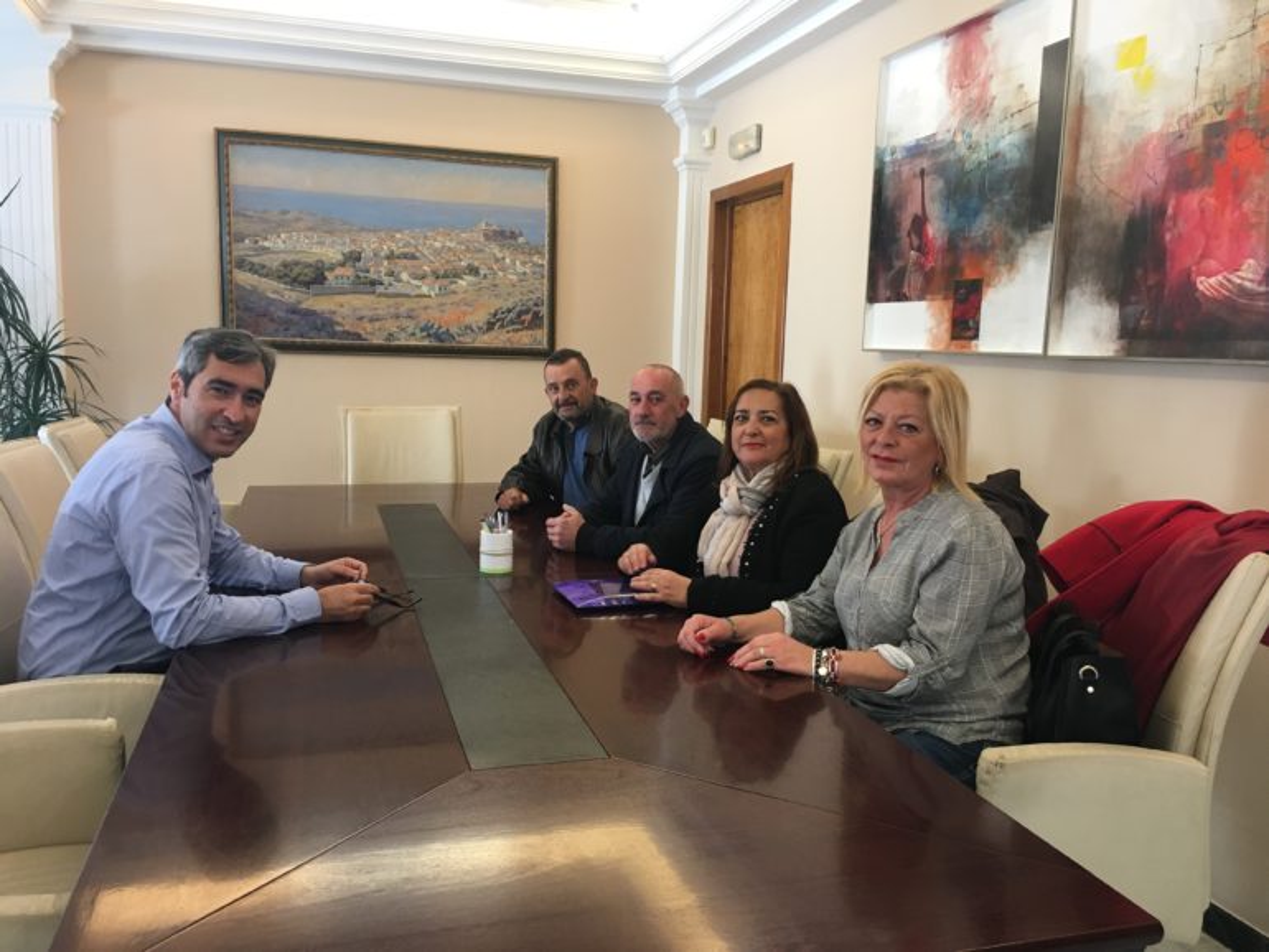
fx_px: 1063
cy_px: 476
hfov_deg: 61.6
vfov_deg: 48.3
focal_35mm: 29
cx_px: 634
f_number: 2.2
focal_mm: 4.15
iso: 64
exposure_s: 1/33
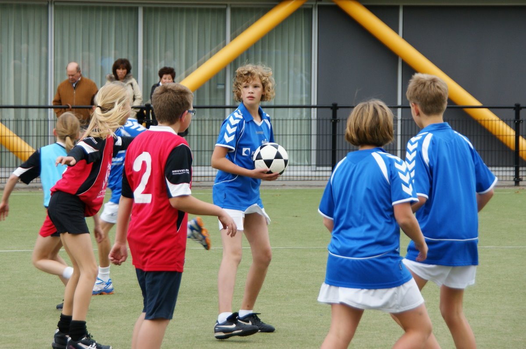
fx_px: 1969
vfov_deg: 10.1
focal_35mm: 135
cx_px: 263
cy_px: 174
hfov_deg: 15.2
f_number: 5.6
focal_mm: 90
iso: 200
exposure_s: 1/320
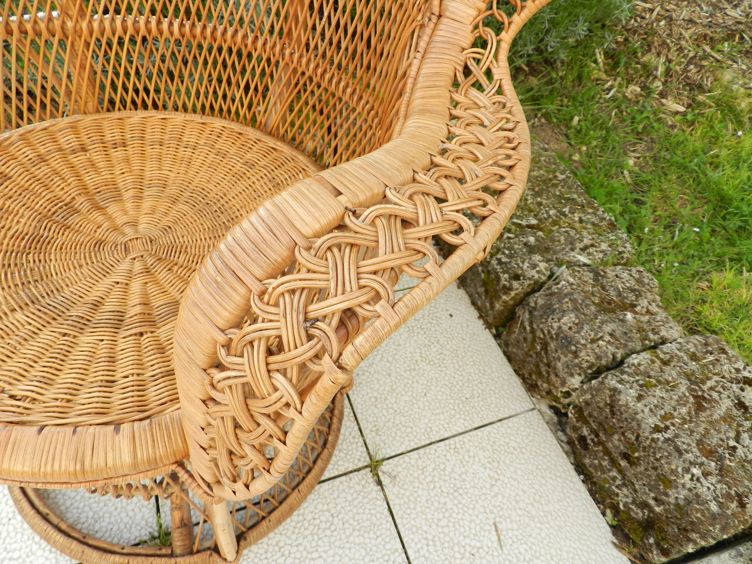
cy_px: 282
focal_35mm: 23
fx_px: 500
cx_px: 376
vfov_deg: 58.9
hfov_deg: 73.9
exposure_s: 1/200
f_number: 3.4
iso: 160
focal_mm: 4
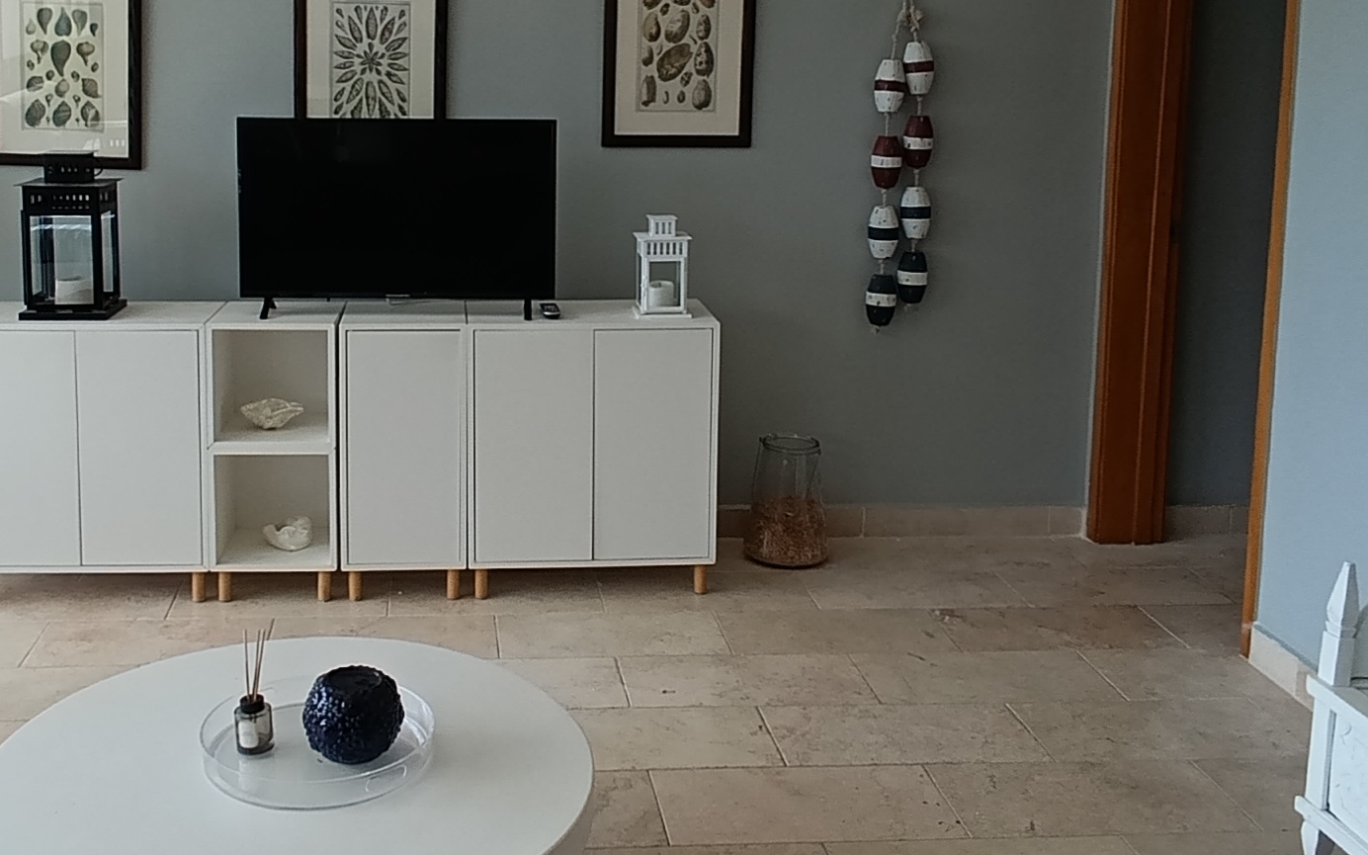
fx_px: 1491
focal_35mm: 40
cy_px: 231
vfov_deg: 31.5
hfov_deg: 48.8
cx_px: 514
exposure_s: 1/144
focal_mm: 1.65
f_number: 2.2
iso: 50
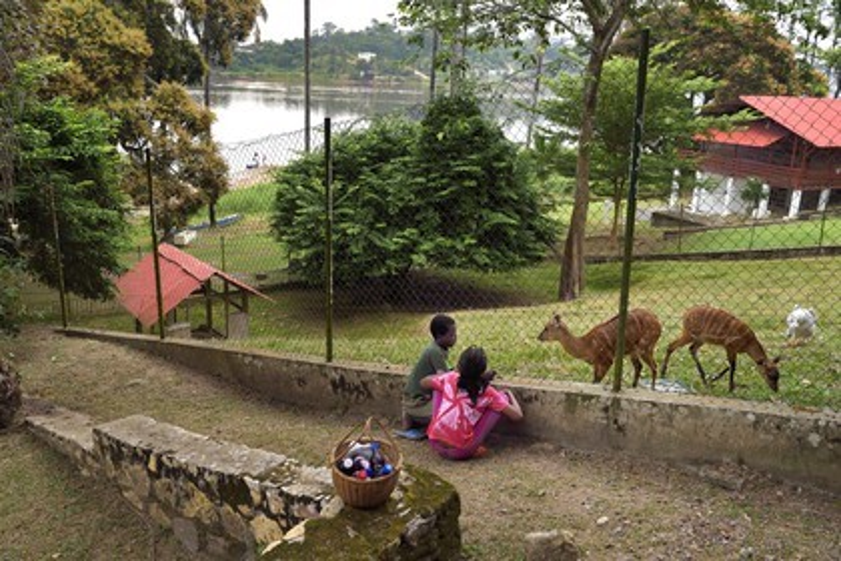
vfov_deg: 42.3
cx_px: 420
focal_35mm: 31
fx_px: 724
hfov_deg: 60.3
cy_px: 280
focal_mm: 31
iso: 400
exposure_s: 1/200
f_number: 6.3
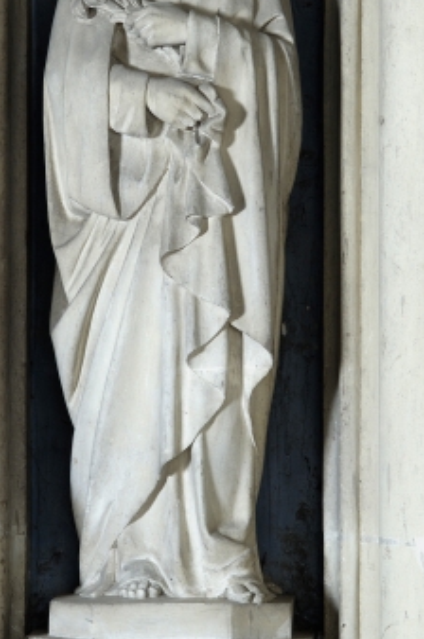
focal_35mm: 209
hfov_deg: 6.5
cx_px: 161
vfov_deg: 9.9
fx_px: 3707
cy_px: 195
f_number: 16
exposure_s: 1/40
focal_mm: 92
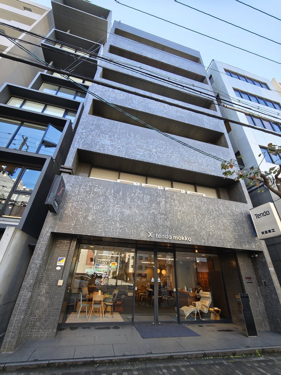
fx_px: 152
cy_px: 188
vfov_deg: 102.1
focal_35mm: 14
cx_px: 140
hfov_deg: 85.7
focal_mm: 2.13
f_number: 2.2
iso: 320
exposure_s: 1/100
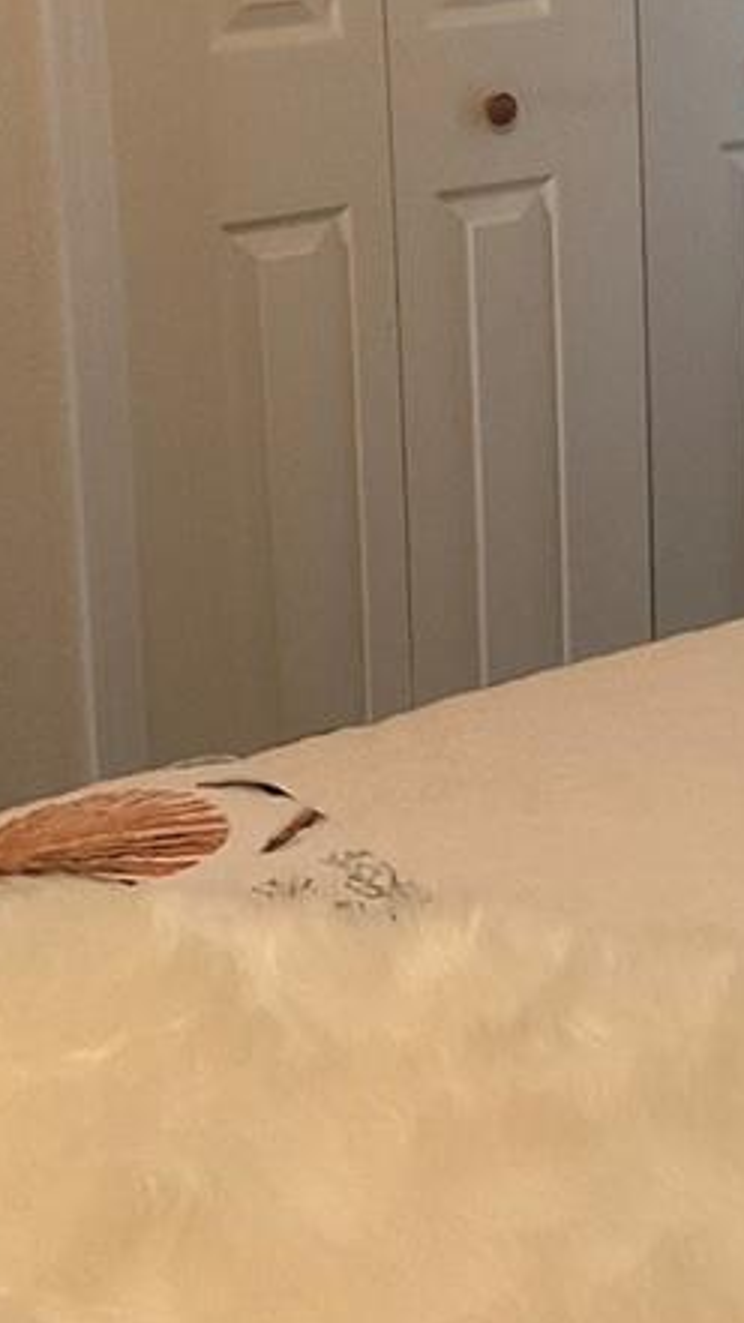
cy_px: 87
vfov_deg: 23.9
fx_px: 3017
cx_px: 1074
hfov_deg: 13.4
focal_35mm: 86
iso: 250
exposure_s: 1/40
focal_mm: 3
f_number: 1.8
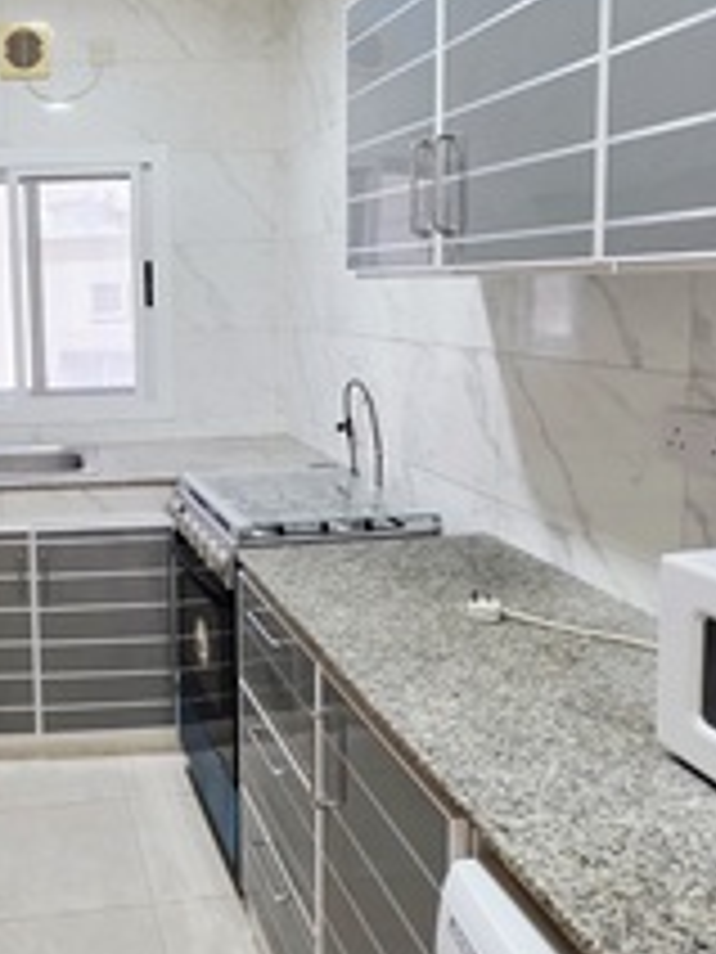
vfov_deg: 62.7
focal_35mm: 28
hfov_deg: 45.5
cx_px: 83
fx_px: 772
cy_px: 367
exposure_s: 1/50.3
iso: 160
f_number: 1.9
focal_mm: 2.2
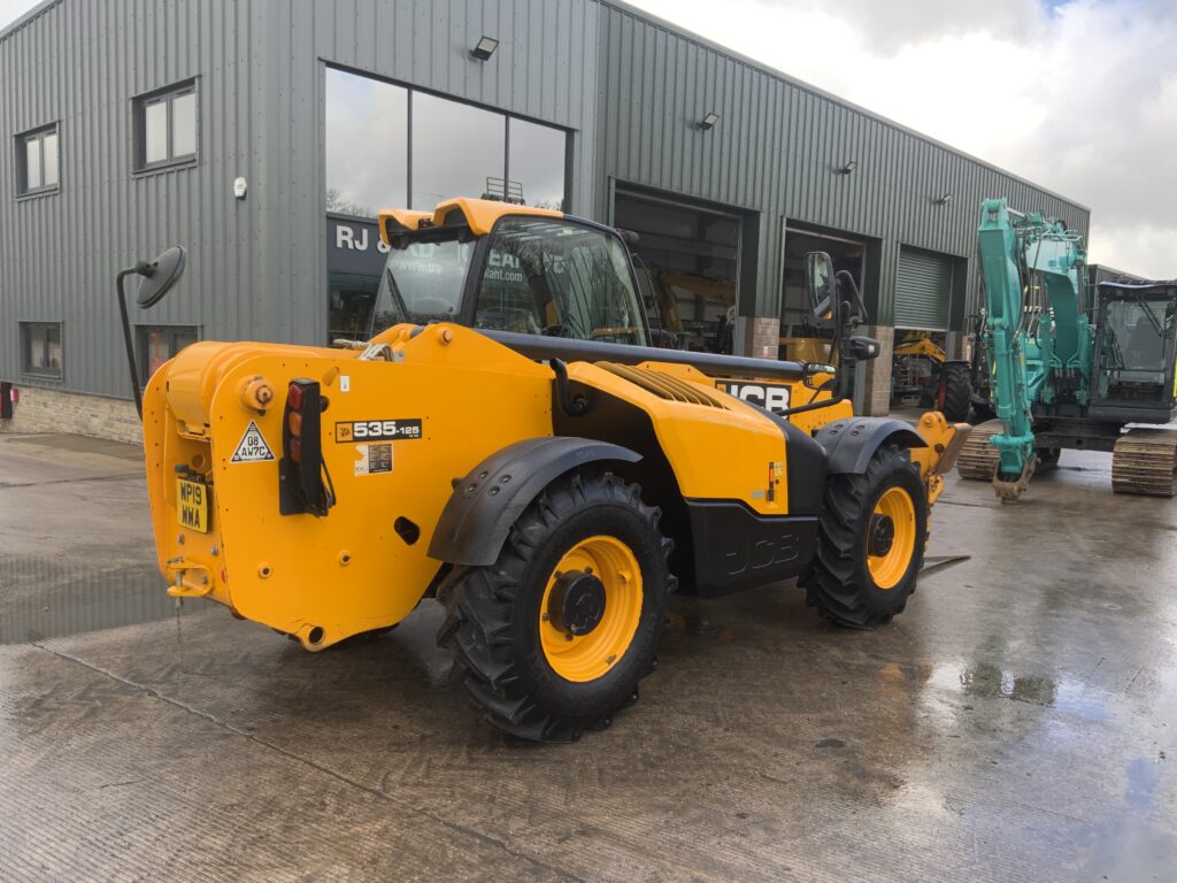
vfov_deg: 48.2
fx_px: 986
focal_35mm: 29
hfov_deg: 61.7
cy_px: 442
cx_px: 588
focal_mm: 3
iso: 16
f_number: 1.8
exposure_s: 1/272
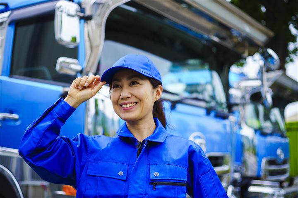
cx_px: 149
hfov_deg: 39.6
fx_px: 414
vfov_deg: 27.0
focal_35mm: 50
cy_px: 99
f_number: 2.5
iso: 100
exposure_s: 1/500
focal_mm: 50
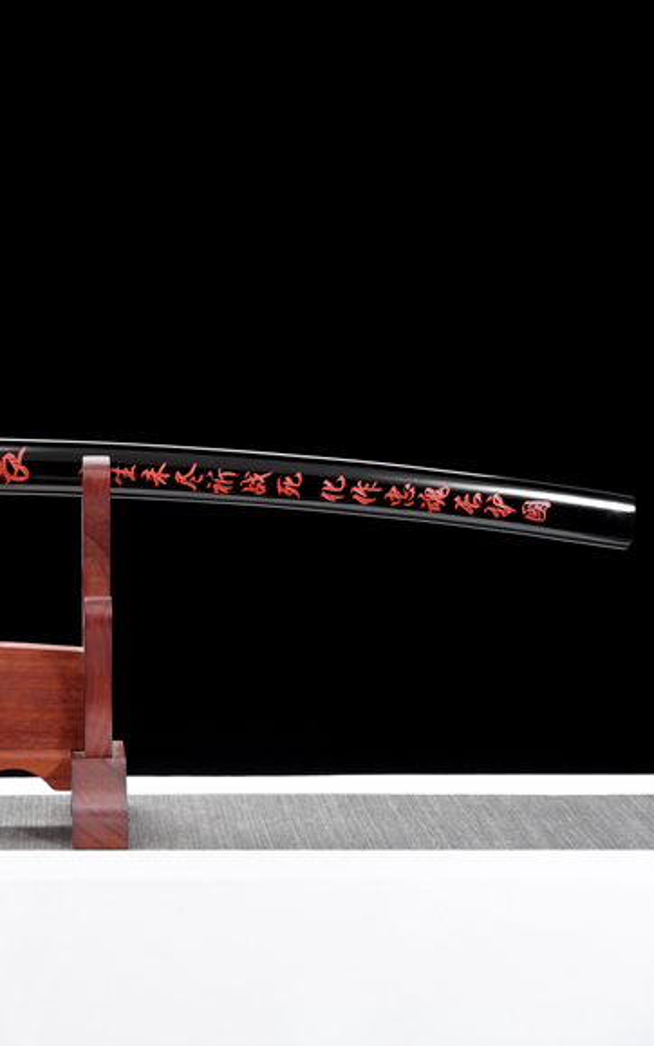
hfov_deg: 13.7
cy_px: 527
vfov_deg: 22.3
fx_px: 2651
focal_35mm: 93
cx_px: -87
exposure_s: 1/160
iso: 100
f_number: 7.1
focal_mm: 60
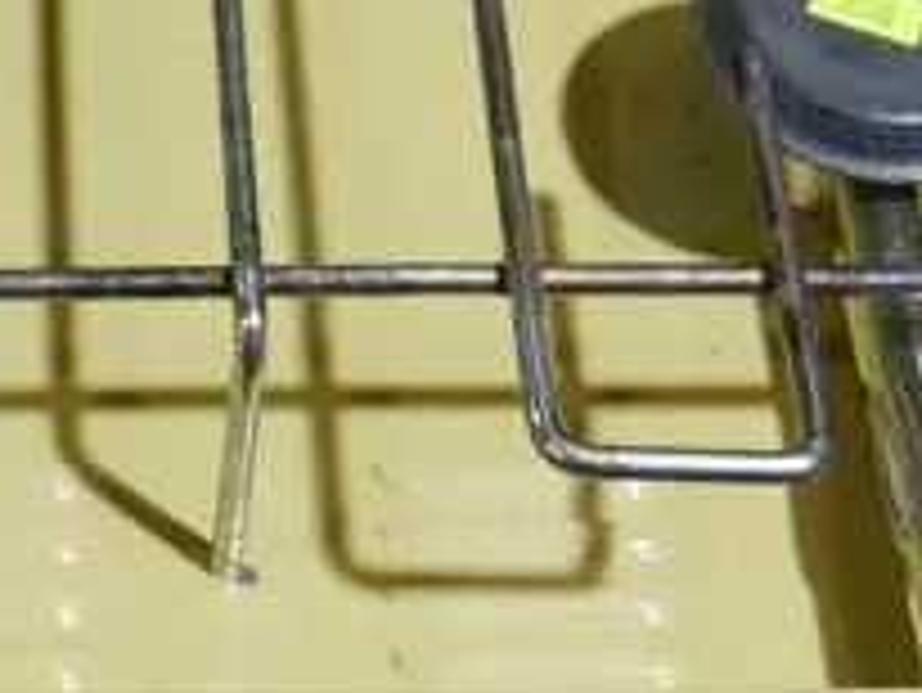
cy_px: -434
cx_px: 63
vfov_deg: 9.5
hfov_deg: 13.0
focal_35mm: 150
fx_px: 3998
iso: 400
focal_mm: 15
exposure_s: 1/60
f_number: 3.6
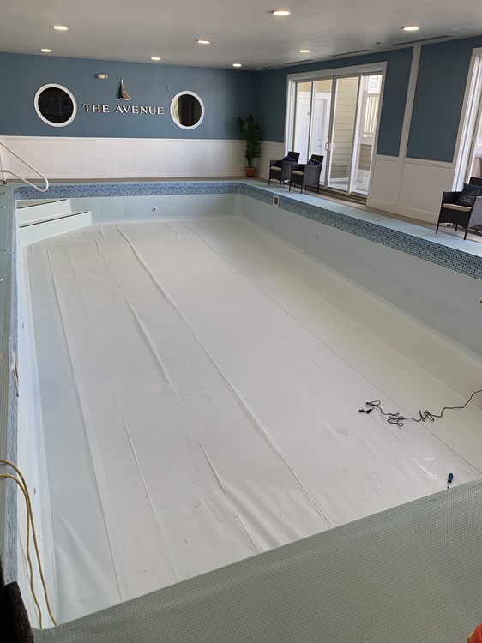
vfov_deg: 67.3
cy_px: 322
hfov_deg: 53.0
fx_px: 483
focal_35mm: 26
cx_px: 241
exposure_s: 1/121
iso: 50
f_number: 1.8
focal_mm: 4.25
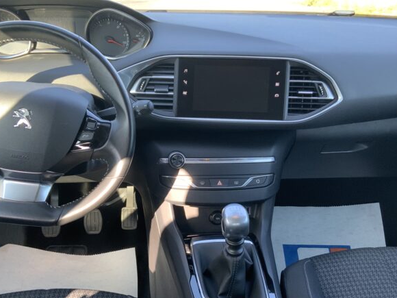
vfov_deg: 35.8
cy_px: 183
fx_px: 459
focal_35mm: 40
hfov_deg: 46.7
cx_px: 177
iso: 64
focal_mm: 3
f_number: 1.8
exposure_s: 1/122
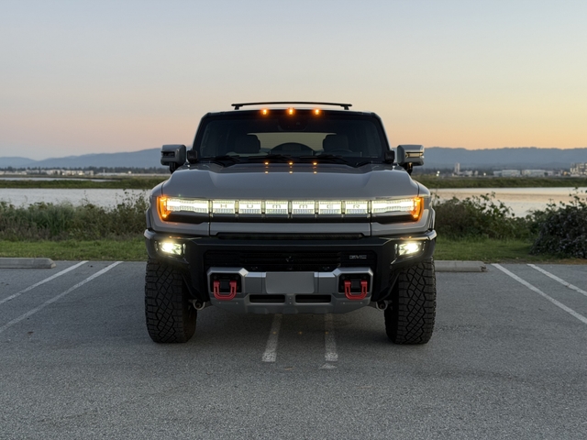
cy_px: 220
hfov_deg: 39.7
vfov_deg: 30.3
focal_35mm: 48
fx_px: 814
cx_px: 294
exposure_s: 1/56
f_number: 1.78
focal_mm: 6.76
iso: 100
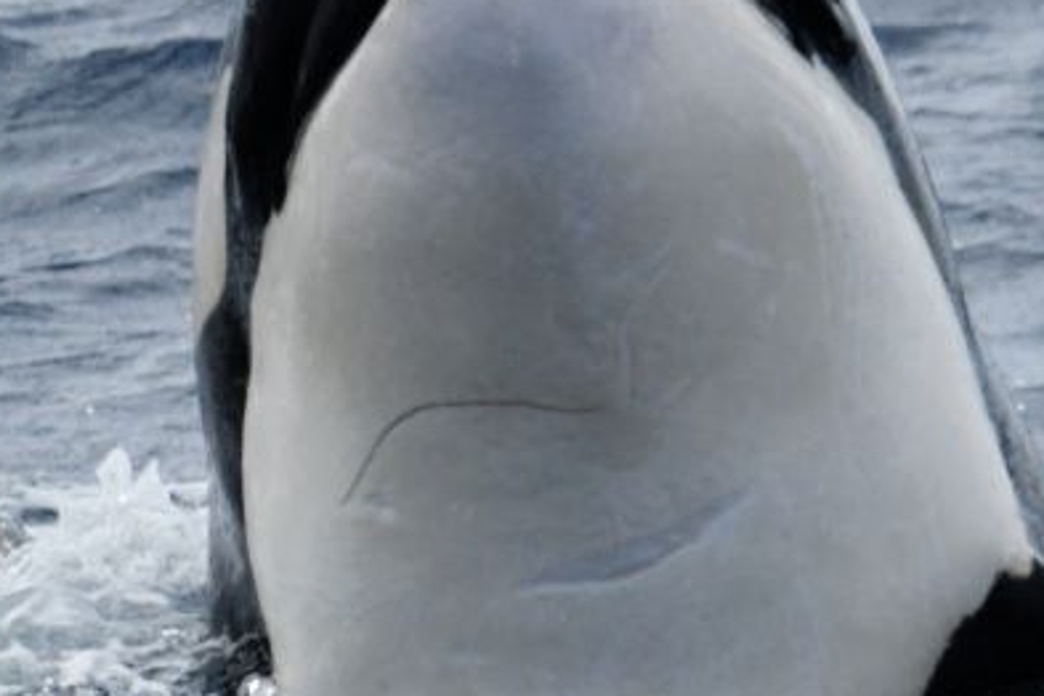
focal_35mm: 917
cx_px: 648
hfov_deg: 2.2
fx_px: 26591
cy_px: 224
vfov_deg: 1.5
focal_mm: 450
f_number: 6
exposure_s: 1/8000
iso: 1000
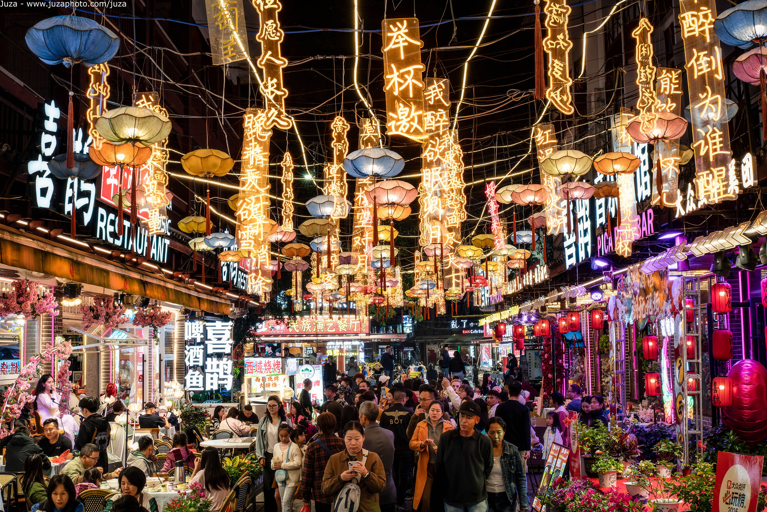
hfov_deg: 42.7
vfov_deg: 29.3
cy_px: 260
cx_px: 379
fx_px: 980
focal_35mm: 46
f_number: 11
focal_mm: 45
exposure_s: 1/50
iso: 1600
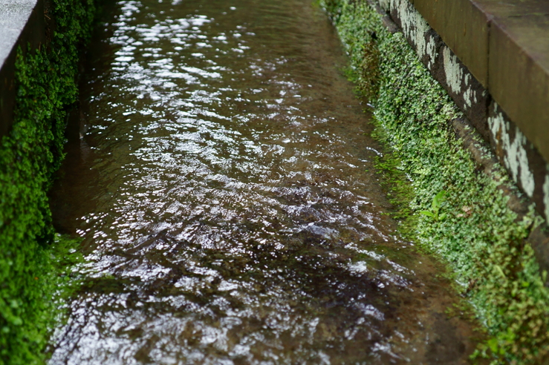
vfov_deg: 14.1
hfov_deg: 21.0
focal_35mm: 97
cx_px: 232
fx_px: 1479
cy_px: 185
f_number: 2.8
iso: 800
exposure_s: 1/640
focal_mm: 70
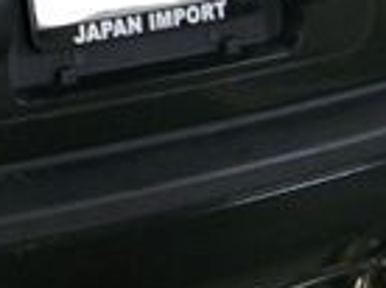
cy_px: -59
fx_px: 1859
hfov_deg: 11.3
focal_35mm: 167
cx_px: -215
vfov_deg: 8.8
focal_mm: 6
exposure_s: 1/2
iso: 64
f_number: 2.7
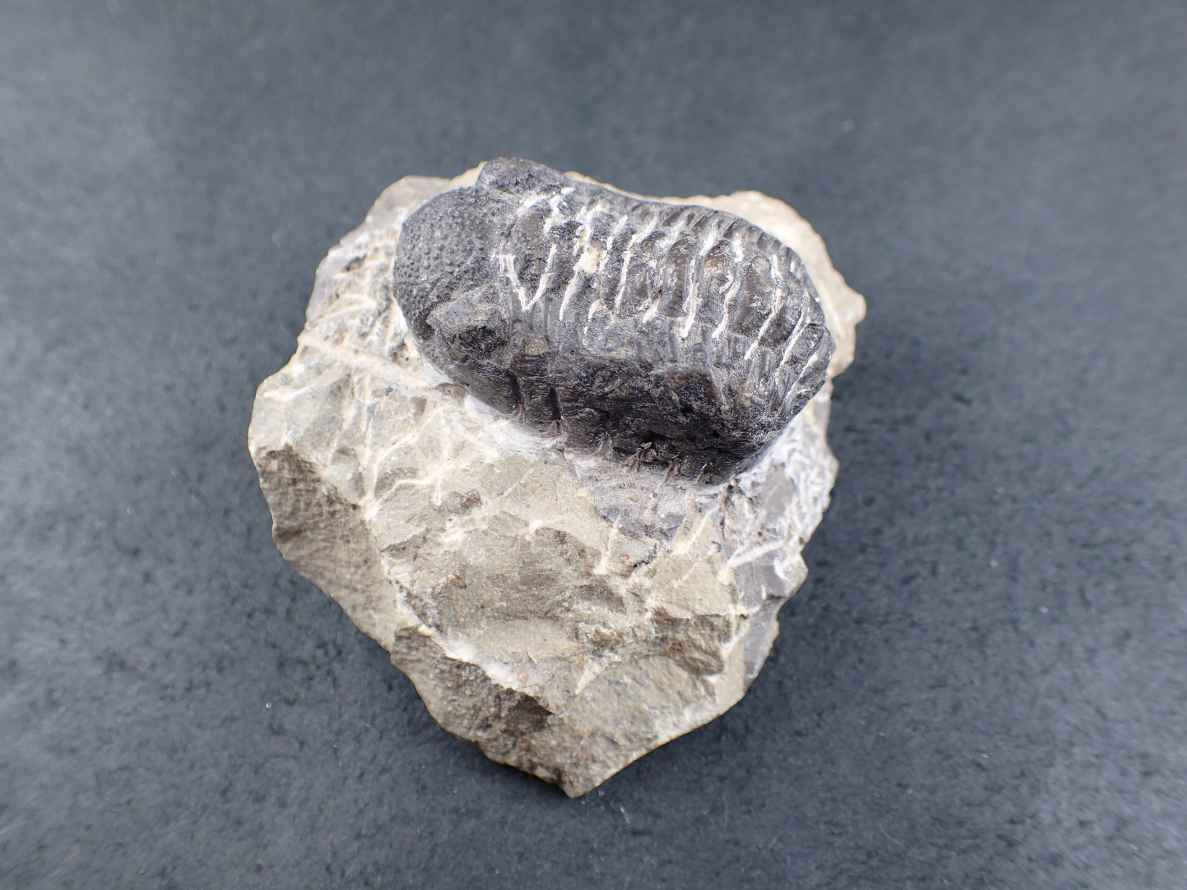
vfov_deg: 46.8
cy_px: 445
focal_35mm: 30
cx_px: 594
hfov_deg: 60.0
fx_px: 1029
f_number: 2.3
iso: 125
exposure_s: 1/125
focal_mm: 5.5
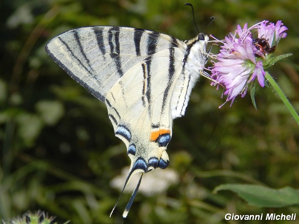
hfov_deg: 20.9
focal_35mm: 94
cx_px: 150
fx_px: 812
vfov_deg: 15.7
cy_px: 112
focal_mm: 16.6
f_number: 8.8
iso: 125
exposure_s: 1/500
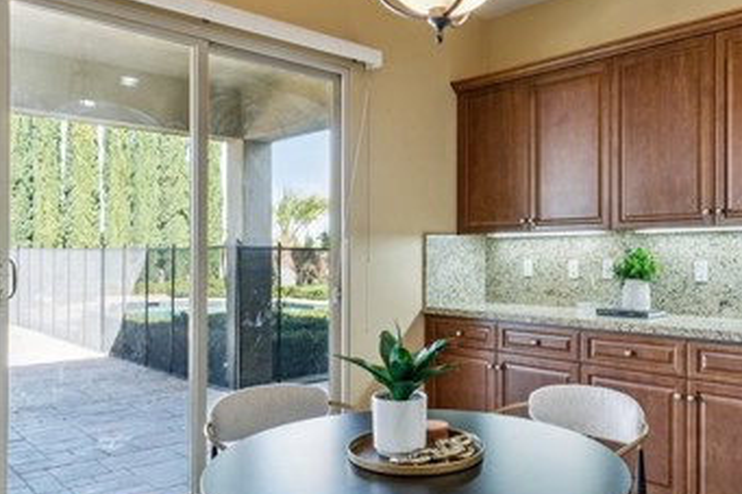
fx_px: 641
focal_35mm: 31
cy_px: 259
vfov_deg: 42.1
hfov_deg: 59.8
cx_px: 429
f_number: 13
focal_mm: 16.6
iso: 100
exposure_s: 1/2
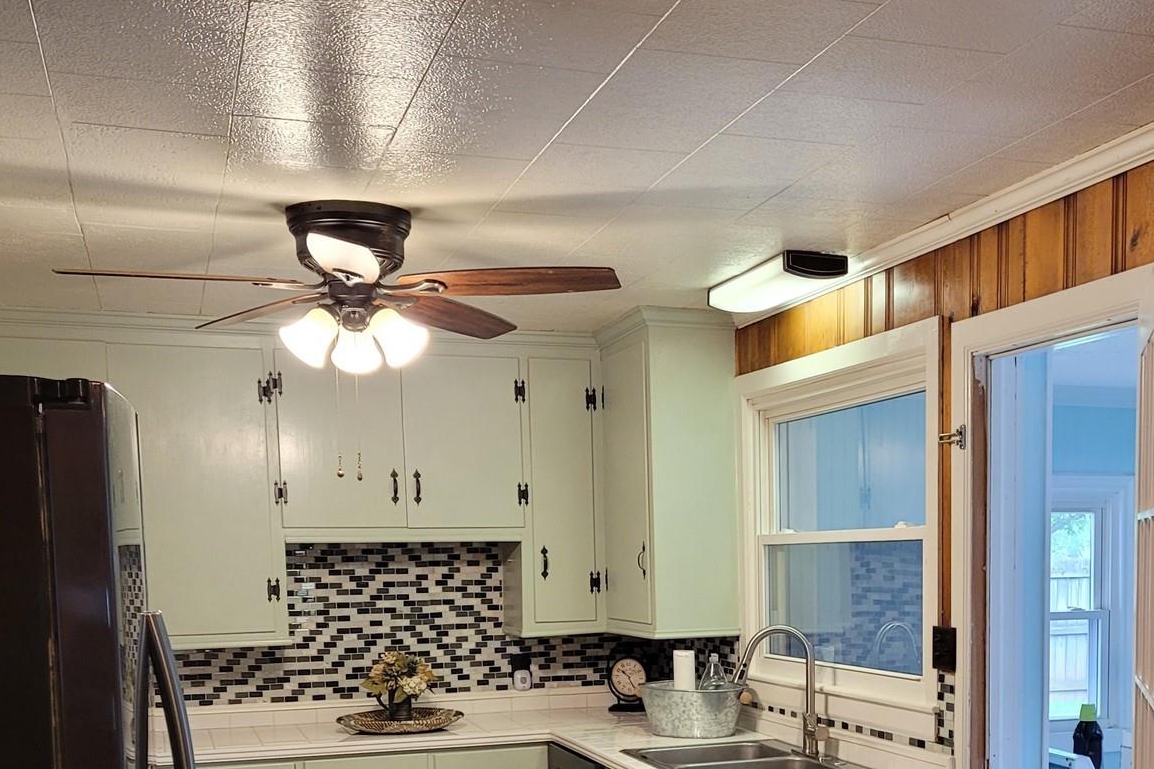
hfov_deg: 40.6
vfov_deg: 27.1
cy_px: 689
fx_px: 1538
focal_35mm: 48
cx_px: 778
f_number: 1.8
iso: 200
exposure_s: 1/40
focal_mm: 5.4
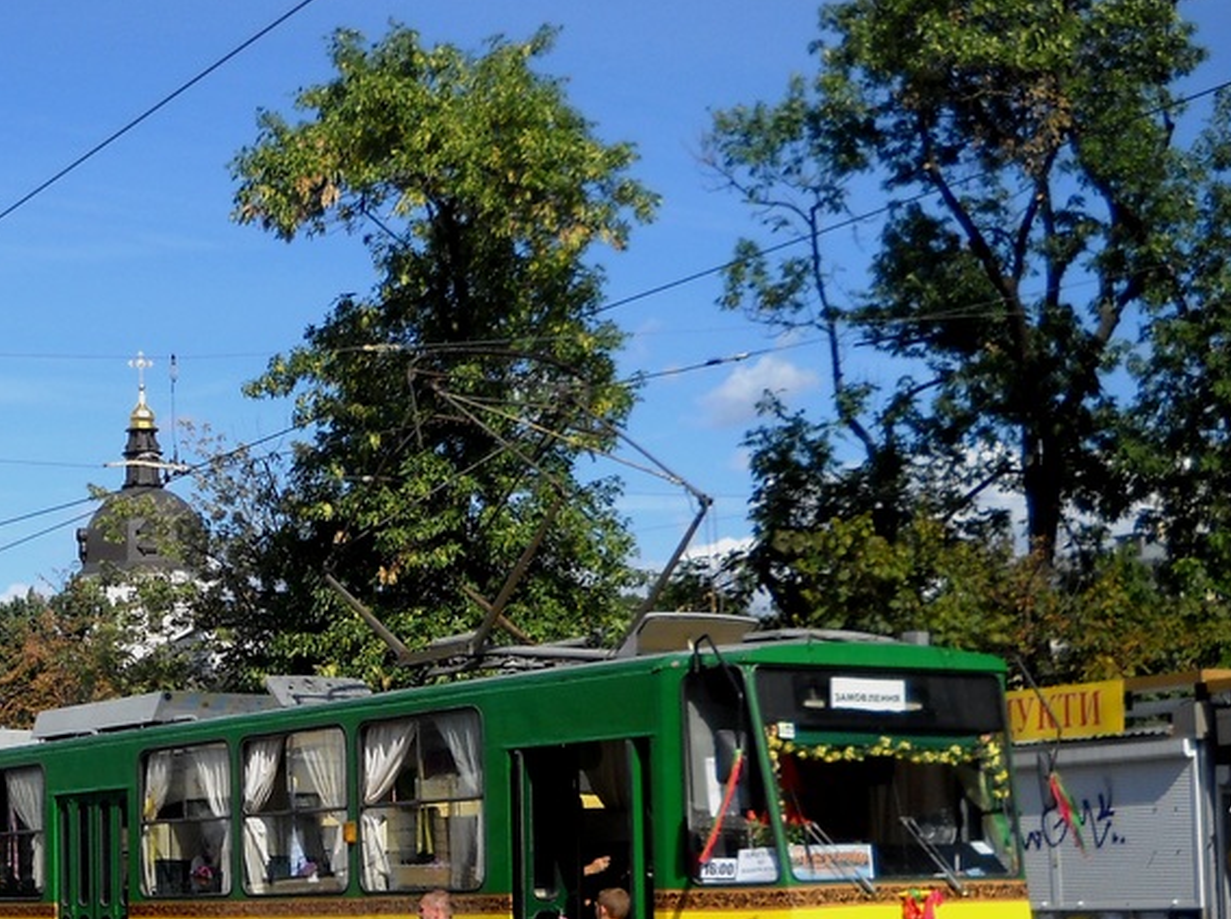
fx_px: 2627
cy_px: 710
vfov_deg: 19.7
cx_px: 156
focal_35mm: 74
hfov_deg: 25.7
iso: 64
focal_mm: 6.72
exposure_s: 1/353
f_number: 5.5
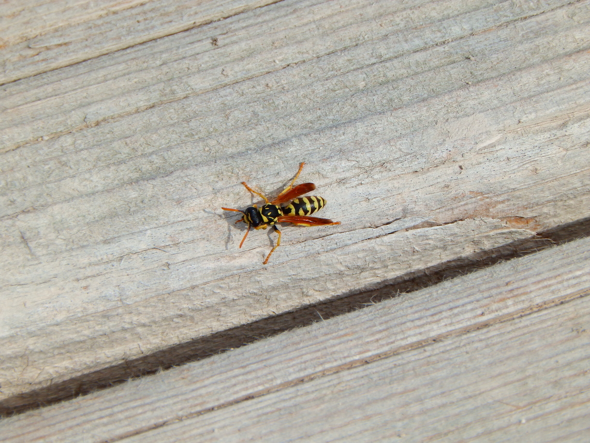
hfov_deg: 3.3
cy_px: 222
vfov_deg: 2.5
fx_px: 10295
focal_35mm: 604
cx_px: 295
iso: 80
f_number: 5.7
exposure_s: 1/640
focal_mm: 108.1
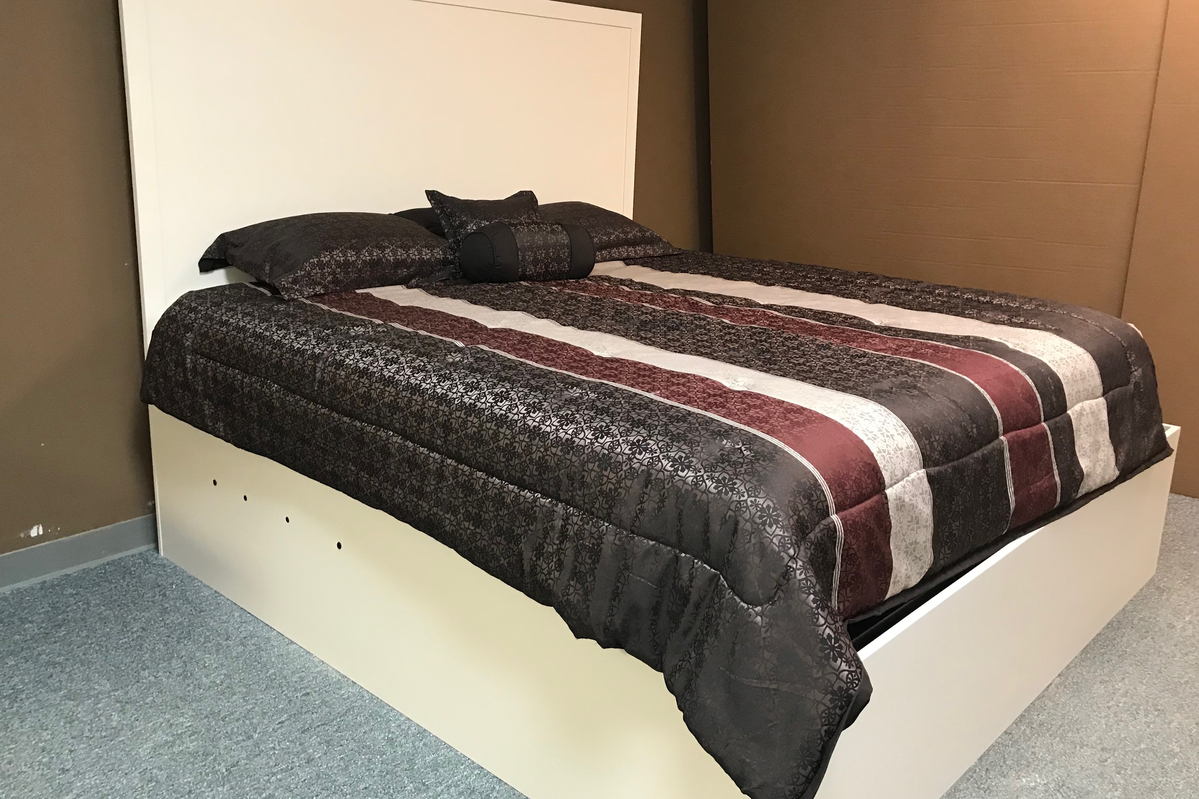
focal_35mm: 30
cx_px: 590
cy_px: 372
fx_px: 999
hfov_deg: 61.9
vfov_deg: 43.6
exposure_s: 1/15
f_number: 1.8
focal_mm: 3.99
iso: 50
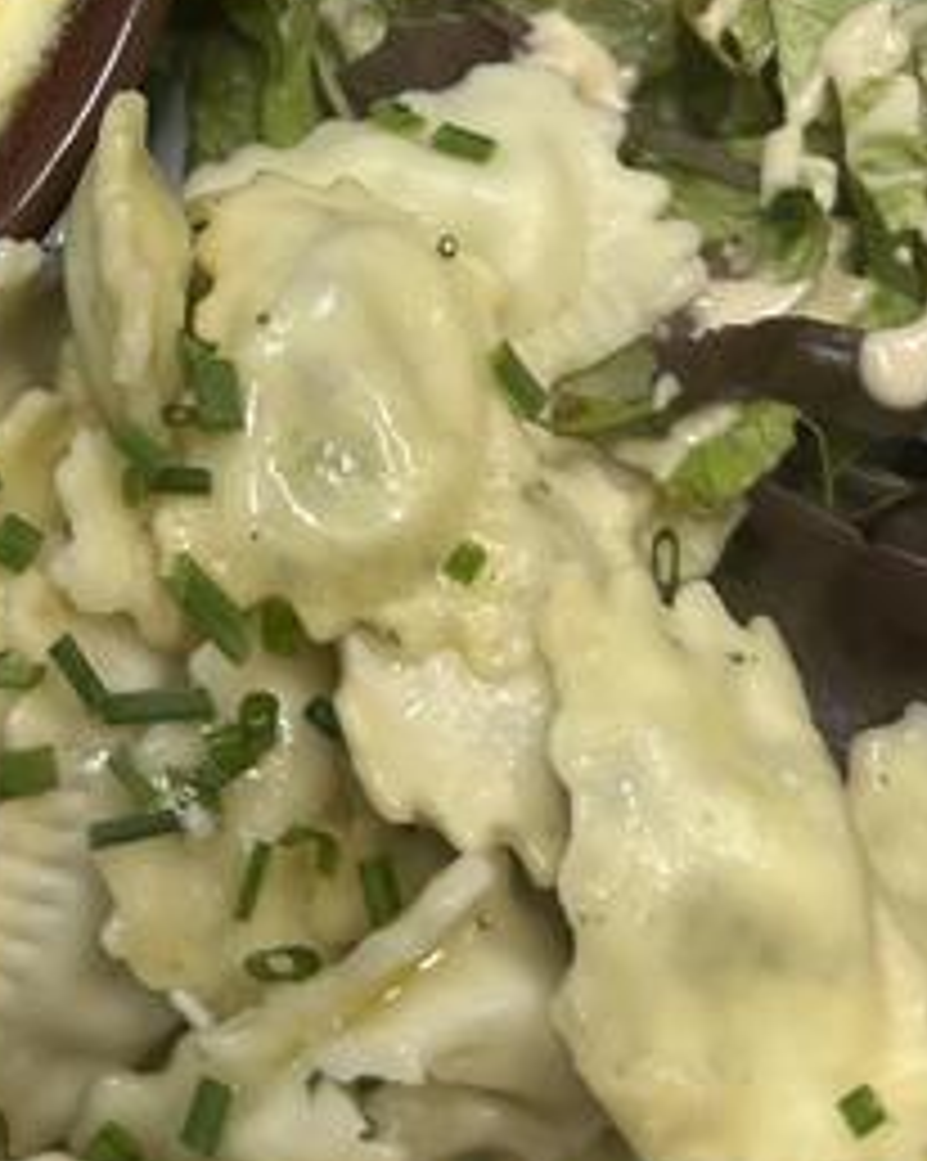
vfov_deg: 29.7
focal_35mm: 59
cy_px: -14
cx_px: 153
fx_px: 2026
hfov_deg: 25.2
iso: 100
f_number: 1.6
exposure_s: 1/100
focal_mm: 5.1
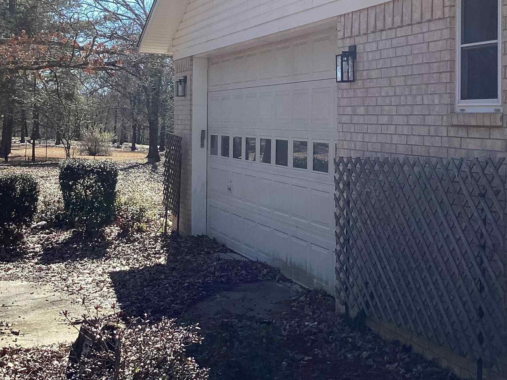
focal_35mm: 56
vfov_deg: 25.7
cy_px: 80
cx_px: 301
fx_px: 820
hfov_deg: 34.3
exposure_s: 1/599
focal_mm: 3.3
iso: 25
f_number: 2.4
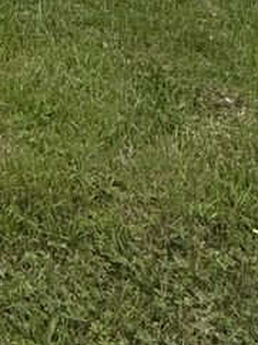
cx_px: -536
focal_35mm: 89
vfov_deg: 14.9
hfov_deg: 10.7
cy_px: -458
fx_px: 886
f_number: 2.2
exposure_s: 1/2083
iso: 50
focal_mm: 2.22
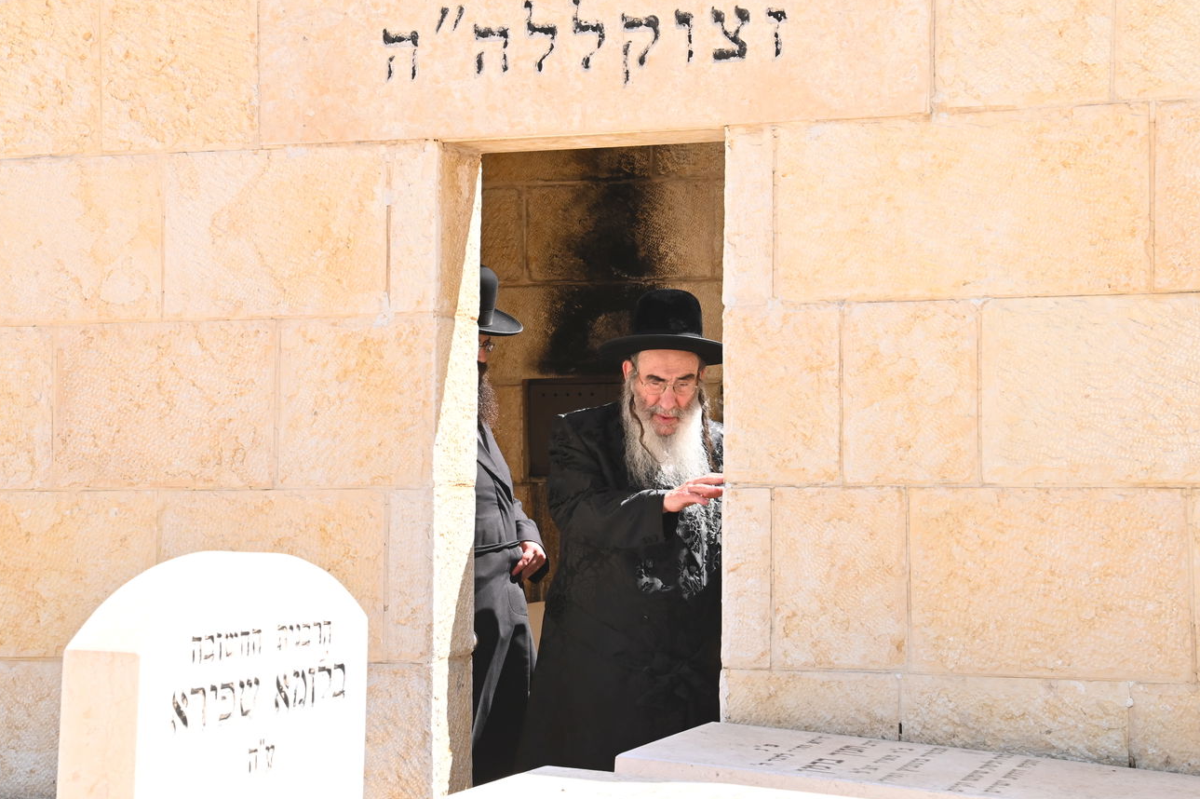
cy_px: 377
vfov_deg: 17.9
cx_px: 608
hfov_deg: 26.7
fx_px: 2532
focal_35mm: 76
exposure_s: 1/320
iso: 1250
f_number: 18
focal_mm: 70
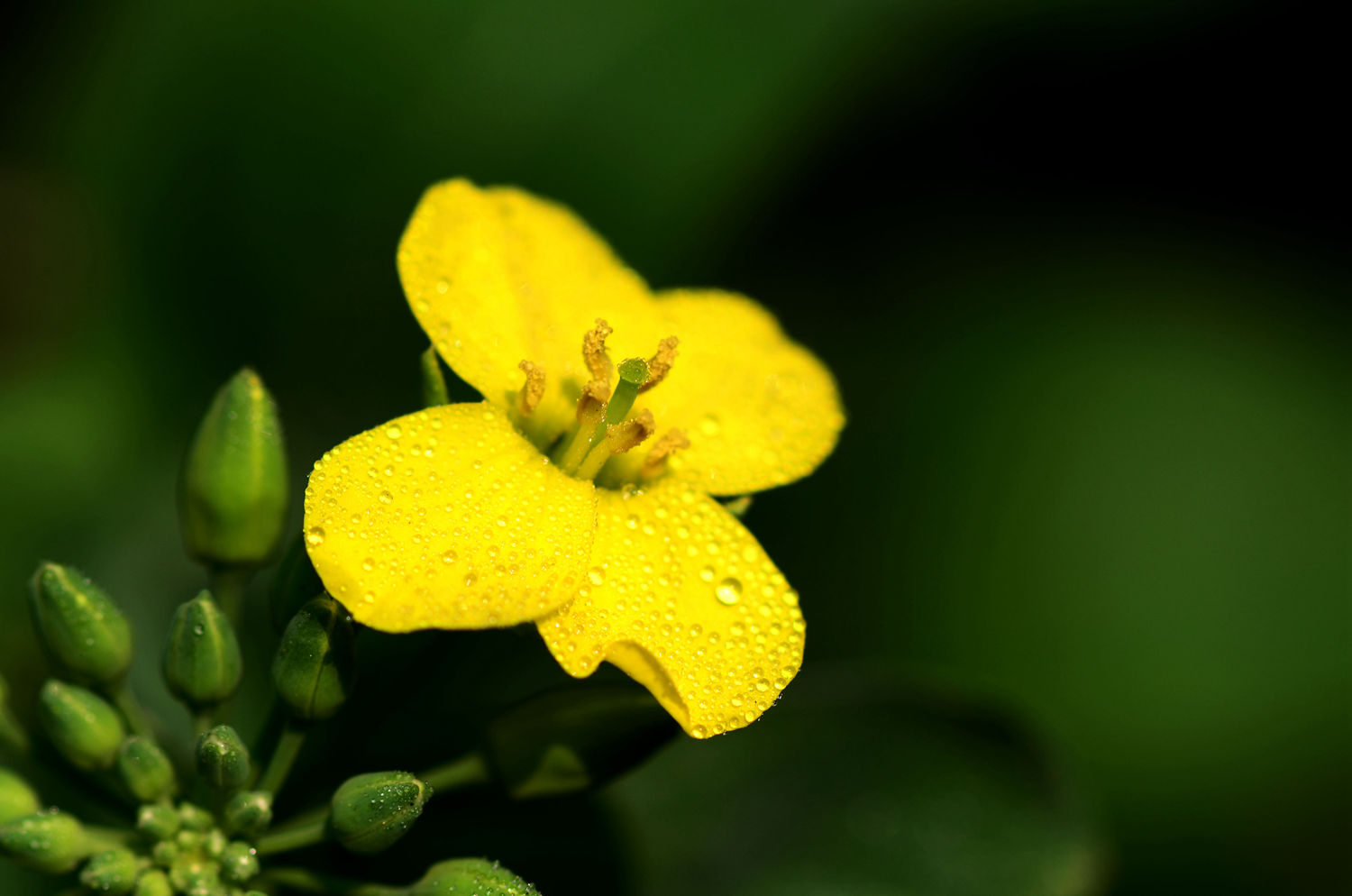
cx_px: 676
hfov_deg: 13.1
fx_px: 5904
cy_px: 448
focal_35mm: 158
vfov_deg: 8.7
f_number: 5.6
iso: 100
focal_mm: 105
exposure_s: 1/500
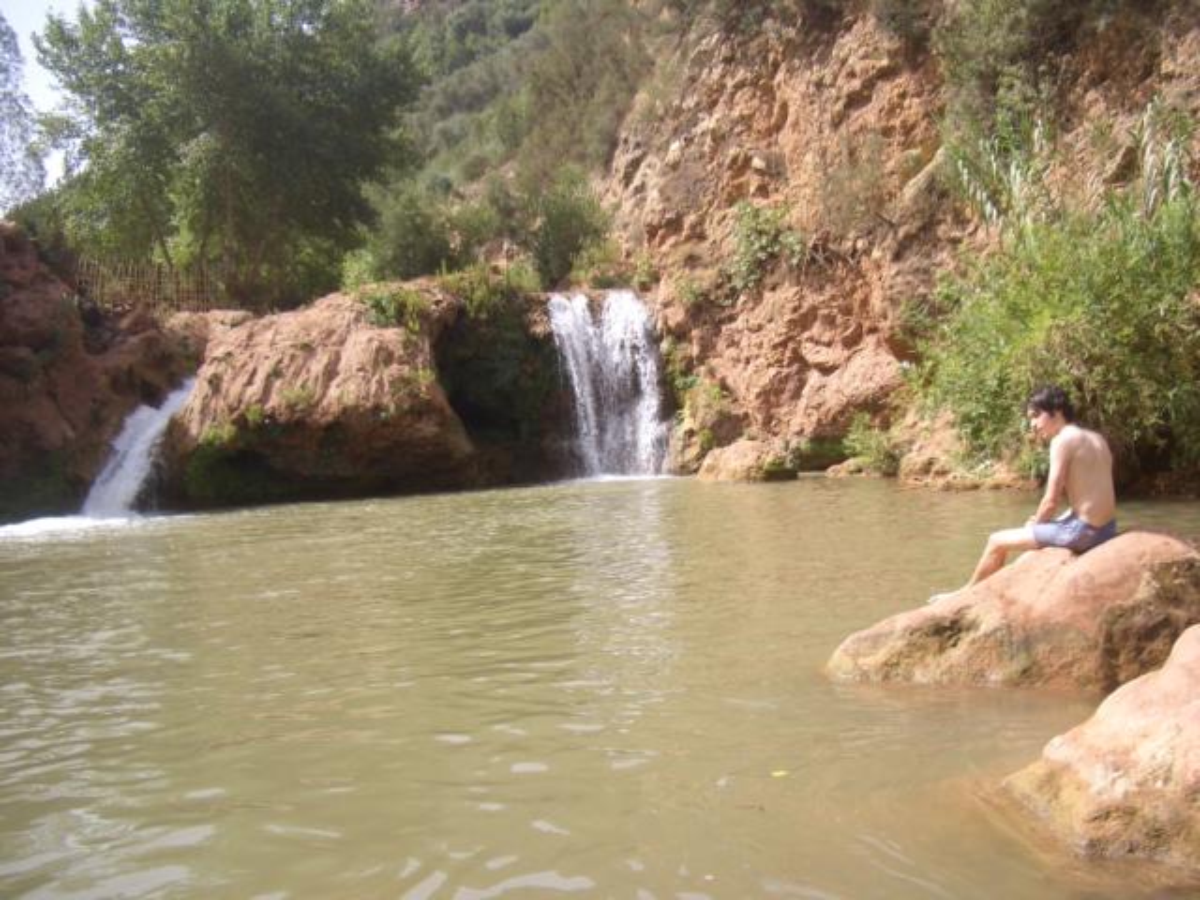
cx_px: 600
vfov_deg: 40.7
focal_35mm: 35
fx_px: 1213
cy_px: 450
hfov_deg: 52.6
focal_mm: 5.8
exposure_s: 1/400
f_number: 2.6
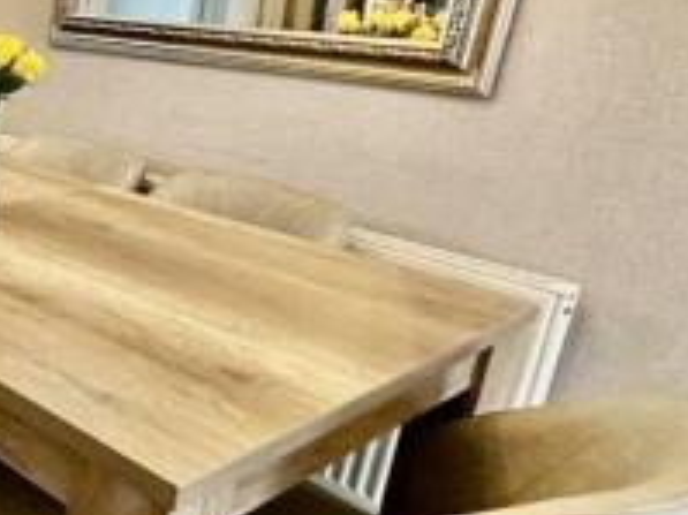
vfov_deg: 35.0
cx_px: -226
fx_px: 814
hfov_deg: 32.8
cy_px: 216
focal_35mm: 41
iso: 250
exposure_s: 1/50
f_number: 2.2
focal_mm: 2.22
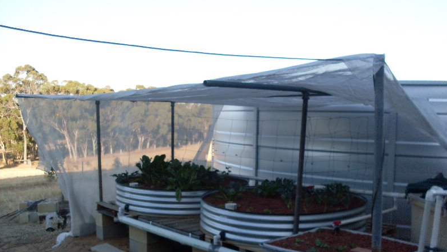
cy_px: 169
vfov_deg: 28.2
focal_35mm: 42
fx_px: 498
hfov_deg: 48.4
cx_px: 224
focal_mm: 6.3
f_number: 2.8
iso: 80
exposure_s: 1/350
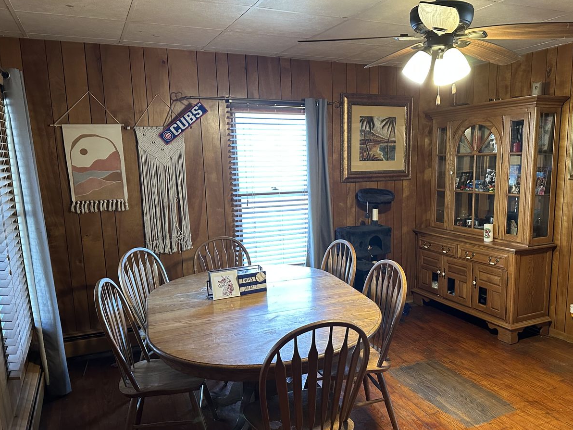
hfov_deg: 61.4
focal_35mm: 29
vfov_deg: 48.1
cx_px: 328
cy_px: 247
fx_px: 480
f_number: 1.78
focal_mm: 6.86
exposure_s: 1/60
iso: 500
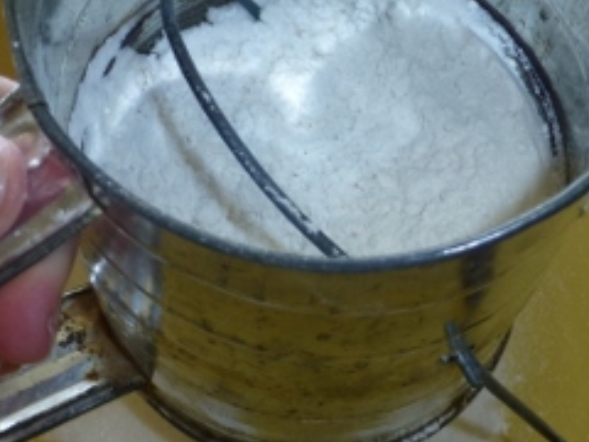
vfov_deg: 23.8
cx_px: 285
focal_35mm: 60
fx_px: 1021
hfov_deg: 32.2
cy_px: 44
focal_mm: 5.4
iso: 100
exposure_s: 1/60
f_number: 3.6
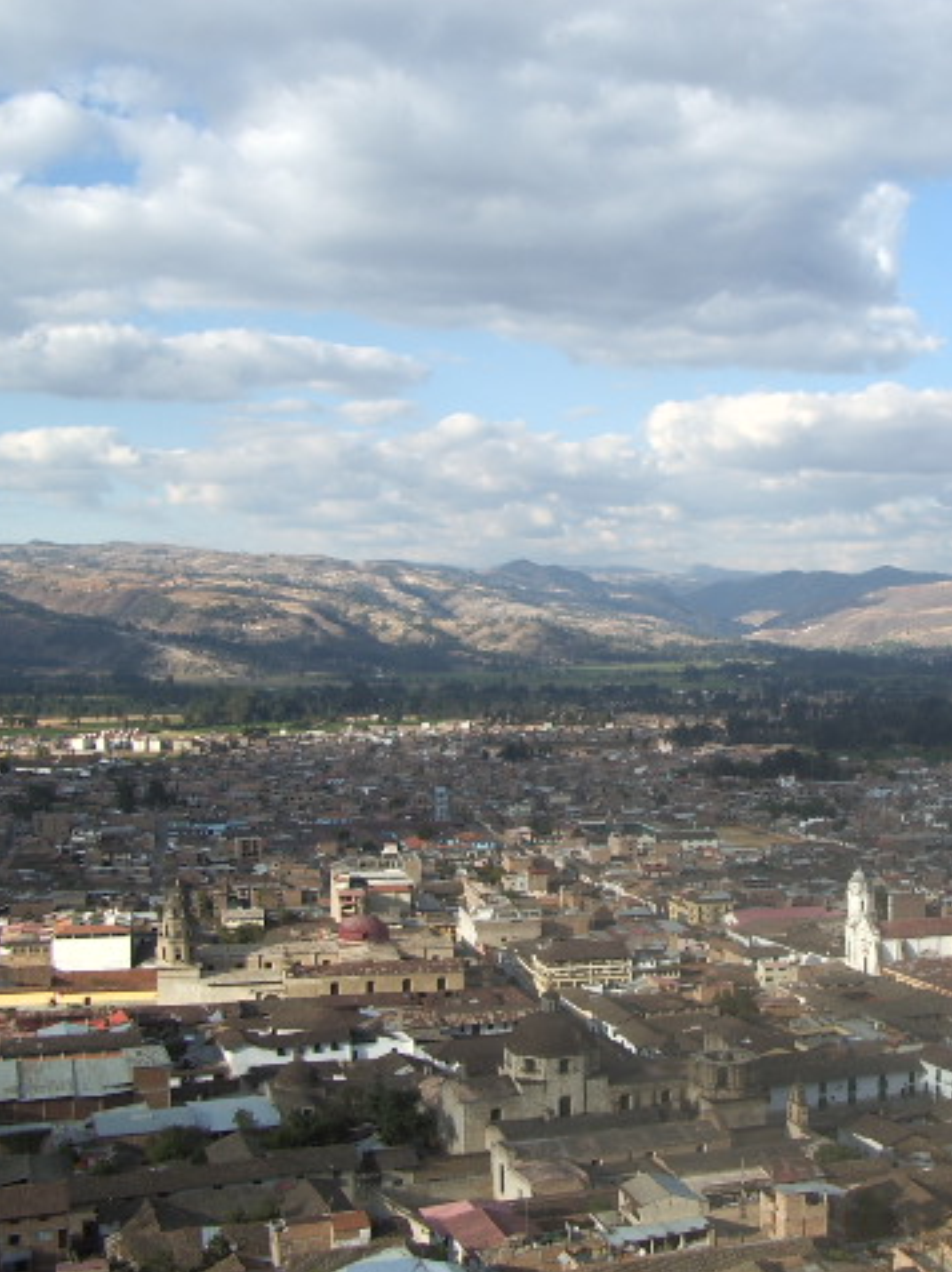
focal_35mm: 47
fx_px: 1726
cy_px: 635
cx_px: 739
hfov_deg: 30.2
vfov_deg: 40.5
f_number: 4.3
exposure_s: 1/250
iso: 50
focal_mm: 5.8
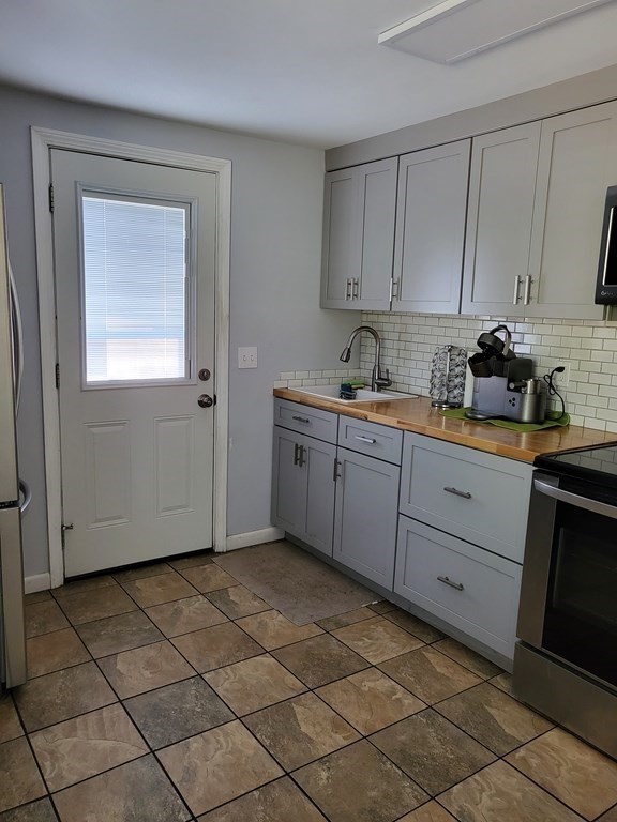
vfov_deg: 67.3
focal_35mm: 26
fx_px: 618
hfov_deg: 53.1
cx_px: 308
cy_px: 411
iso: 400
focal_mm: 4.25
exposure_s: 1/40
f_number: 1.8
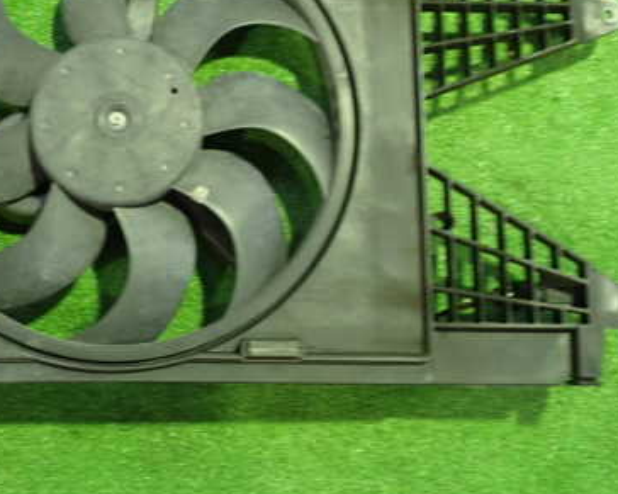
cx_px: 187
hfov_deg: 32.1
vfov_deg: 26.1
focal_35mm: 58
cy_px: 168
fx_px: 1061
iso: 800
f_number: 2.5
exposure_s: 1/25
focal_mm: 6.37
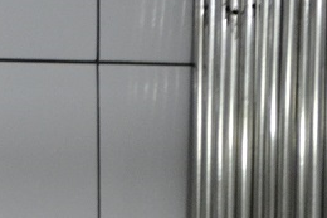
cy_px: 300
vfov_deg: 4.1
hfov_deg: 5.9
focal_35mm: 338
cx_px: -438
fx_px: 3064
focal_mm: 45
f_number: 5.6
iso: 1600
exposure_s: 1/30
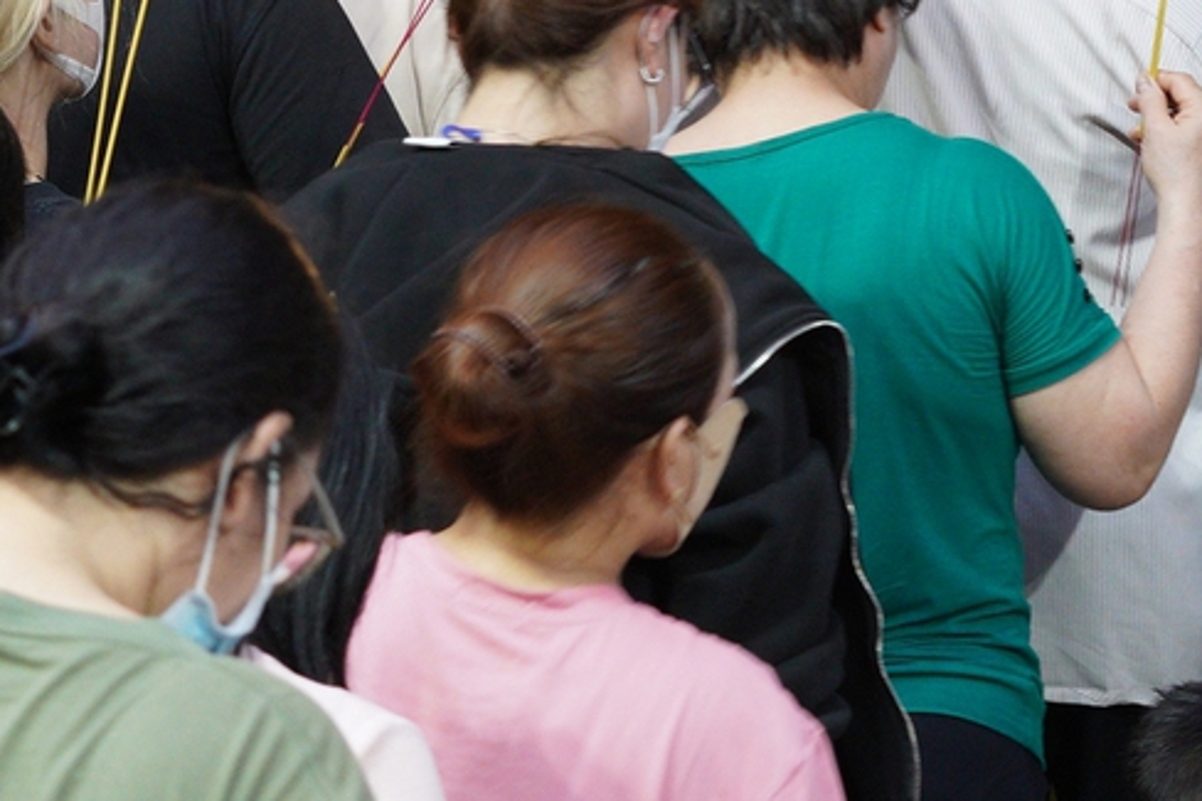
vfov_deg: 6.6
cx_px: 961
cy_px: -311
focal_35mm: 205
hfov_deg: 10.0
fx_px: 6842
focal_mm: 50
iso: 1600
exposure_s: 1/100
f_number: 4
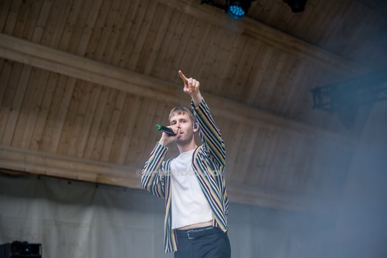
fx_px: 752
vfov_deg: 19.5
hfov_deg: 28.8
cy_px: 129
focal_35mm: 70
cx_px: 194
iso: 500
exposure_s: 1/800
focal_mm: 70
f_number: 2.8
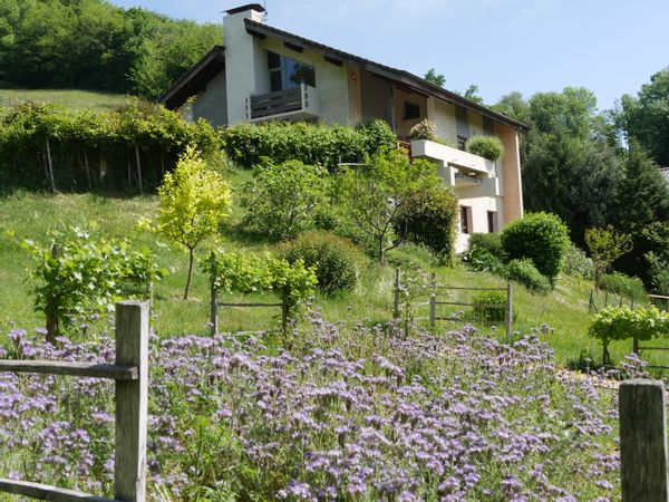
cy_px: 251
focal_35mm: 48
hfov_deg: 39.7
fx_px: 928
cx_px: 334
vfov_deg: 30.3
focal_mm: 24
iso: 200
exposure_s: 1/320
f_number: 7.1
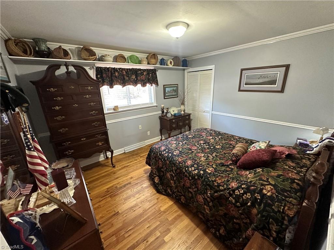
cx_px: 167
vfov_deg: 85.7
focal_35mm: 14
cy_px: 125
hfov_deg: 102.1
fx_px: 135
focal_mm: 2.22
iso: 400
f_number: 2.2
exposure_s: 1/60
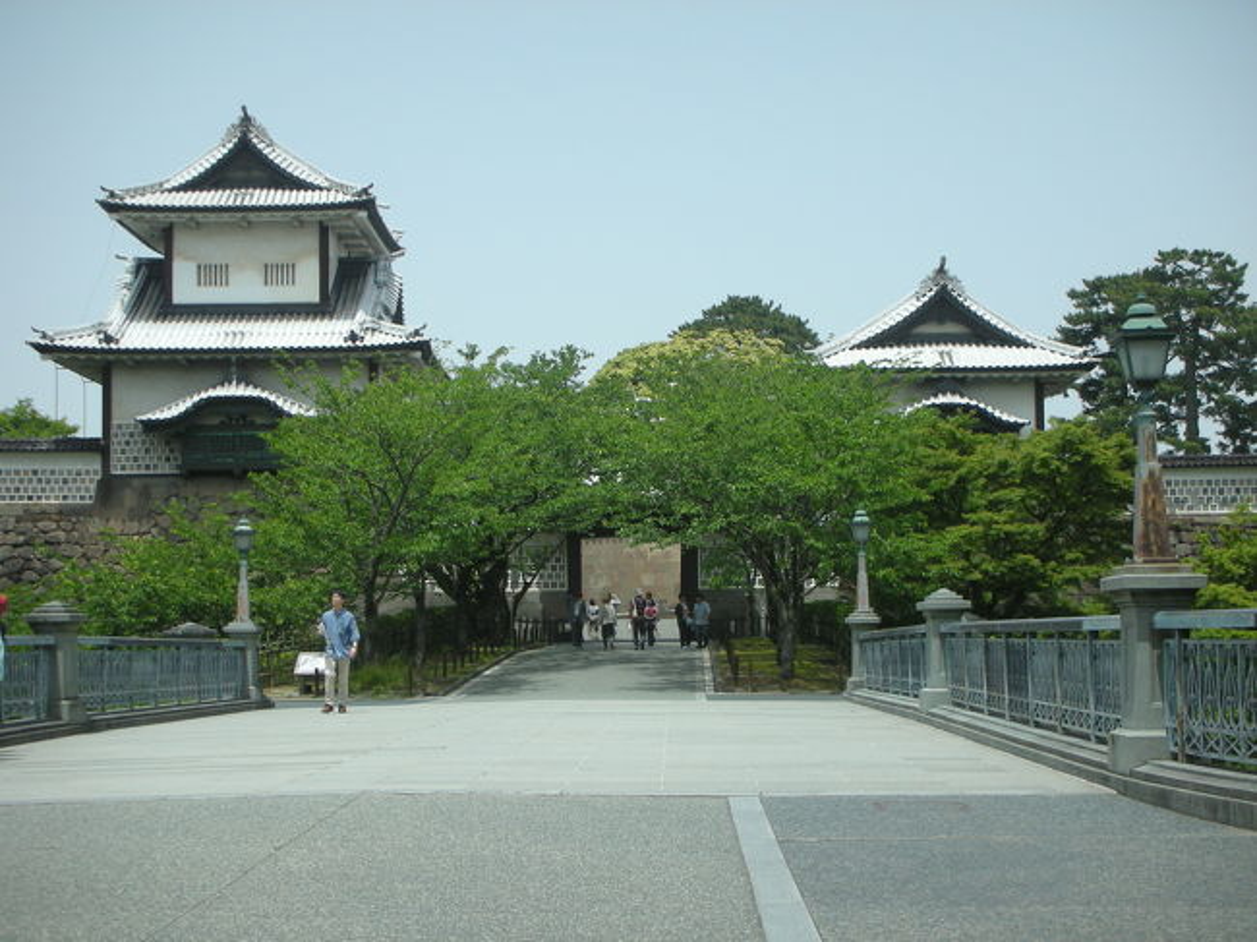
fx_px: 2214
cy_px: 471
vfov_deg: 24.0
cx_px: 628
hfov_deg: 31.7
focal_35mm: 61
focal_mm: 10.1
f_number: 10.5
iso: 97
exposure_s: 1/125
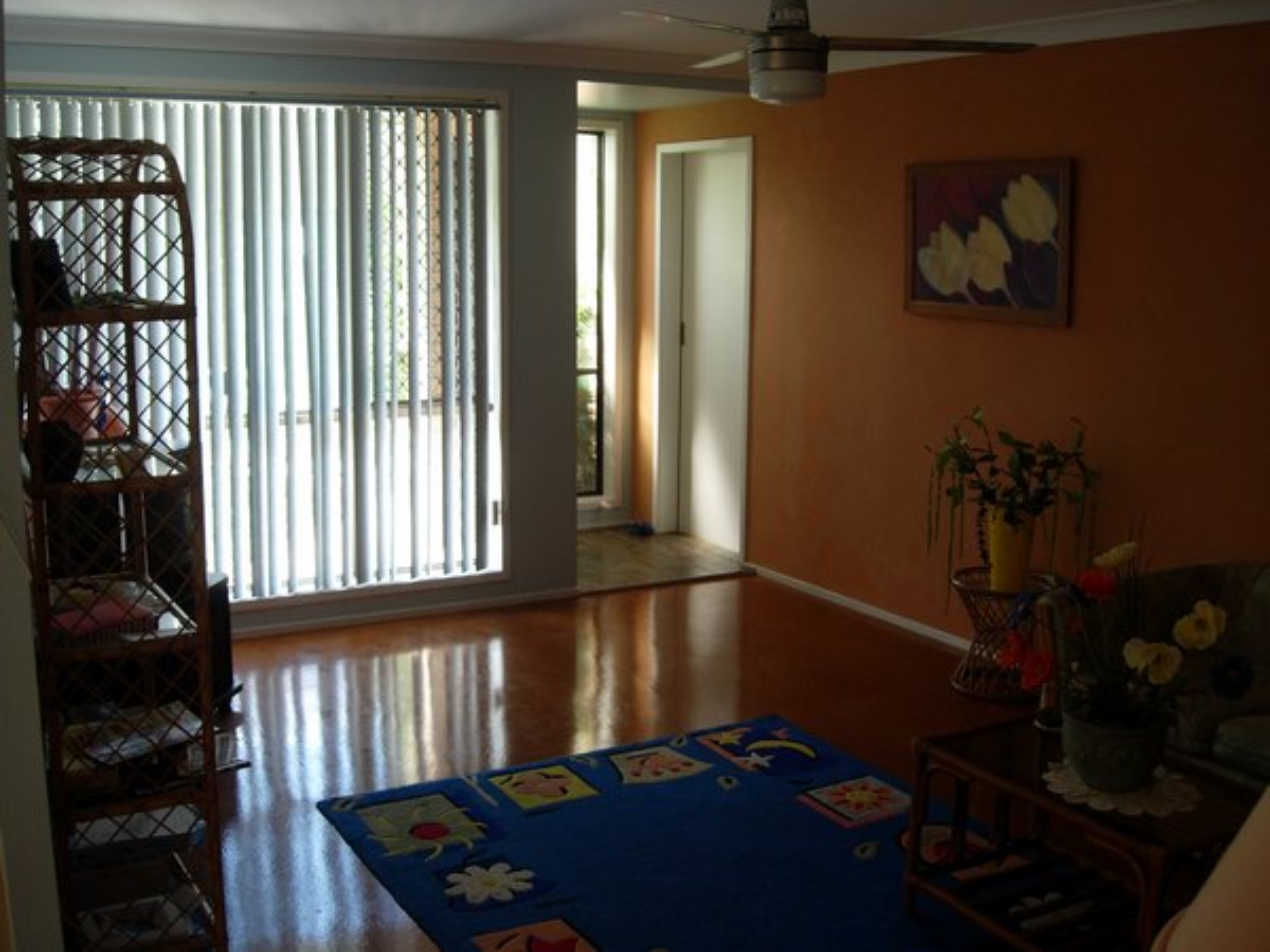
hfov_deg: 49.0
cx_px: 635
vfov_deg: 37.7
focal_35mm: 38
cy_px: 476
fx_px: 1394
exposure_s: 1/64
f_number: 2.8
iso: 79
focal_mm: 7.8
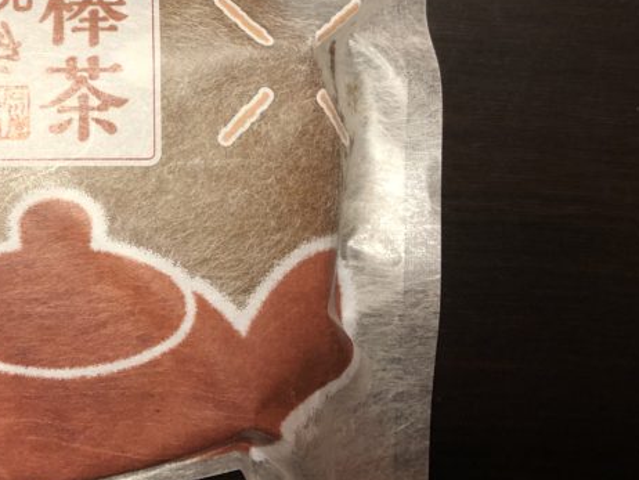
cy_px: 71
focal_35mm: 62
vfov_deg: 23.2
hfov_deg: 30.1
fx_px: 1145
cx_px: 93
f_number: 1.8
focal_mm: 4
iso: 40
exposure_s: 1/17
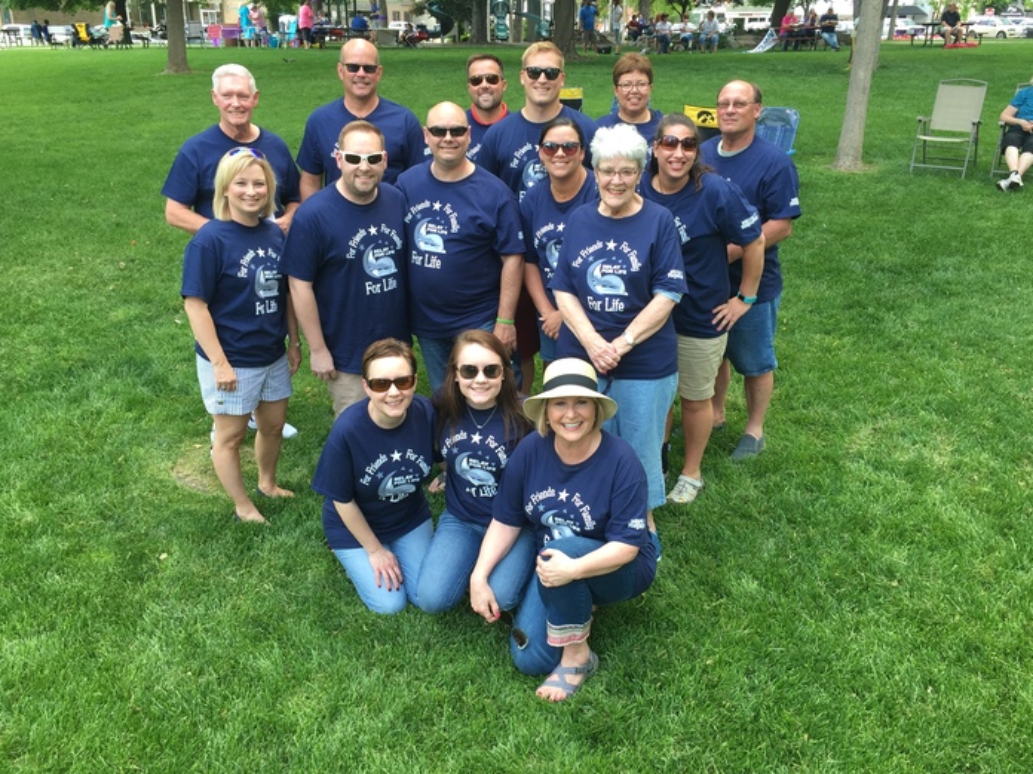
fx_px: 895
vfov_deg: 46.8
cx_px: 525
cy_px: 386
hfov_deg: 60.0
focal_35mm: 30
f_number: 2.2
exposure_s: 1/120
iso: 32
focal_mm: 4.15
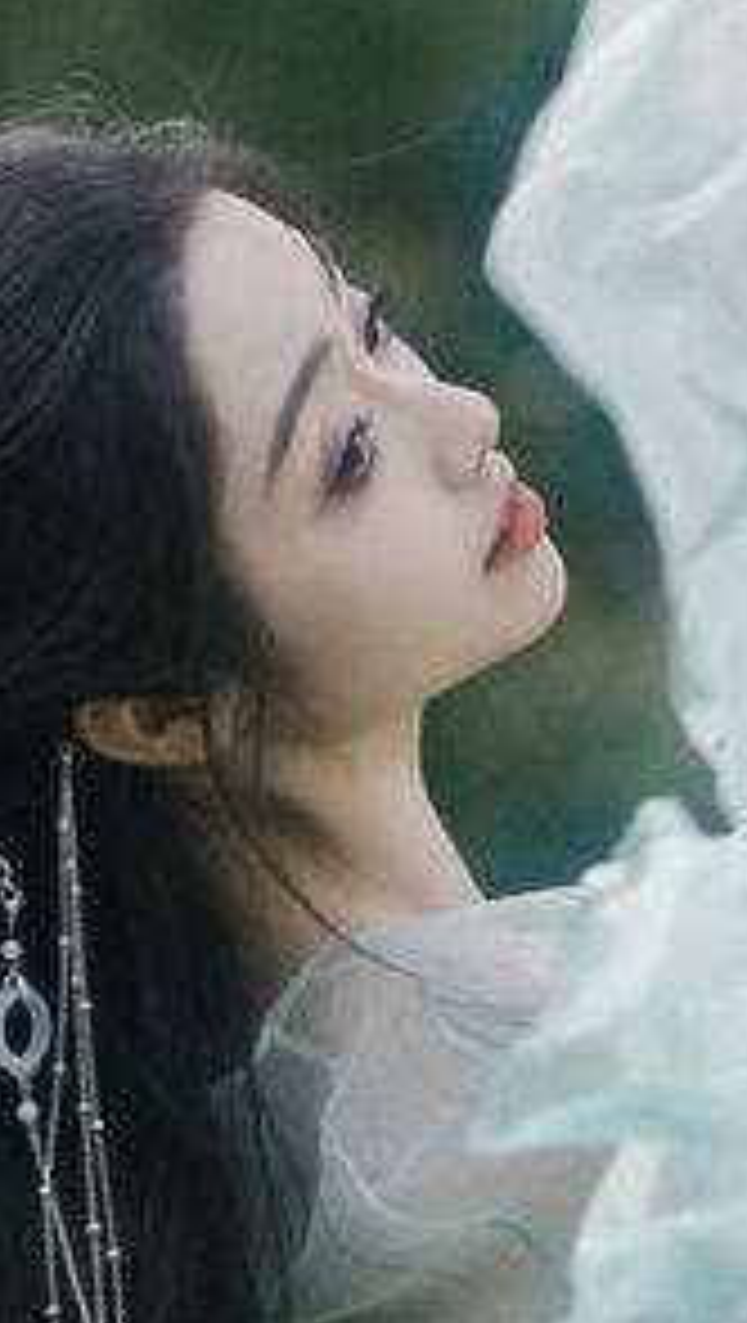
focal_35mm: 555
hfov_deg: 2.2
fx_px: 19487
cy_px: 1501
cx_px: 410
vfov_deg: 3.9
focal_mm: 100
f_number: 2.8
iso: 100
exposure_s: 1/160
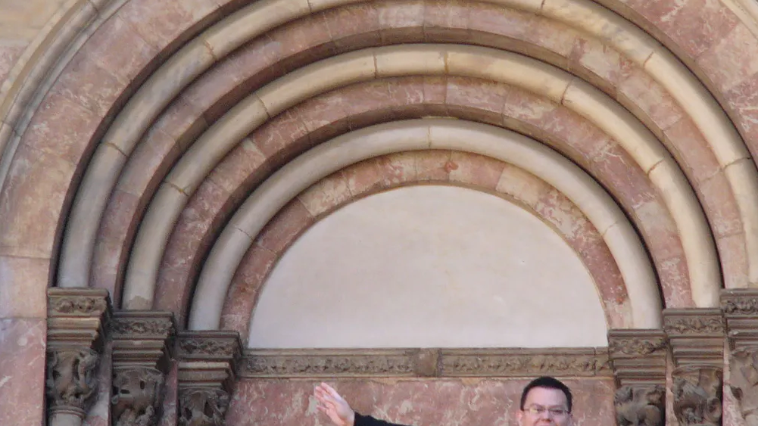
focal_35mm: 338
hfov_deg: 6.4
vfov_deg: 3.6
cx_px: 404
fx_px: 6793
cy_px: 176
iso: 100
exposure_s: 1/200
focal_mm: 32.3
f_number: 2.8
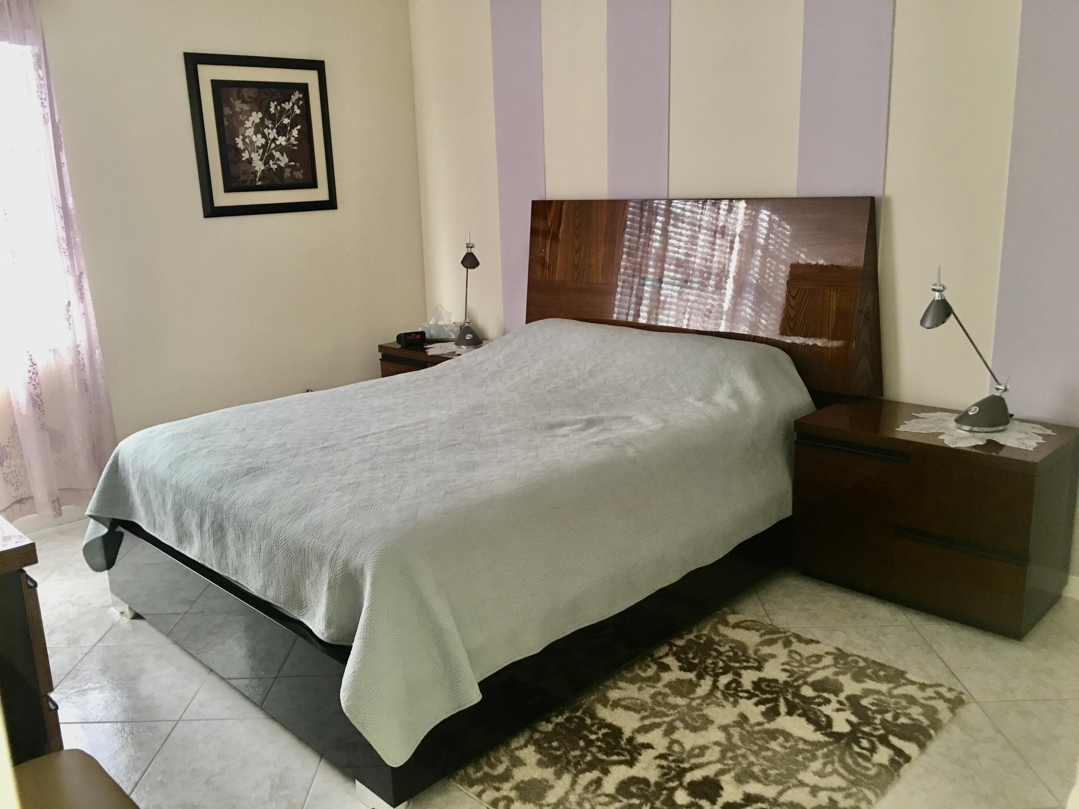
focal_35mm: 29
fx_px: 904
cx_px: 540
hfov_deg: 61.7
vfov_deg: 48.2
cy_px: 404
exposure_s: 1/17
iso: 80
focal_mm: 4.15
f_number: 2.2
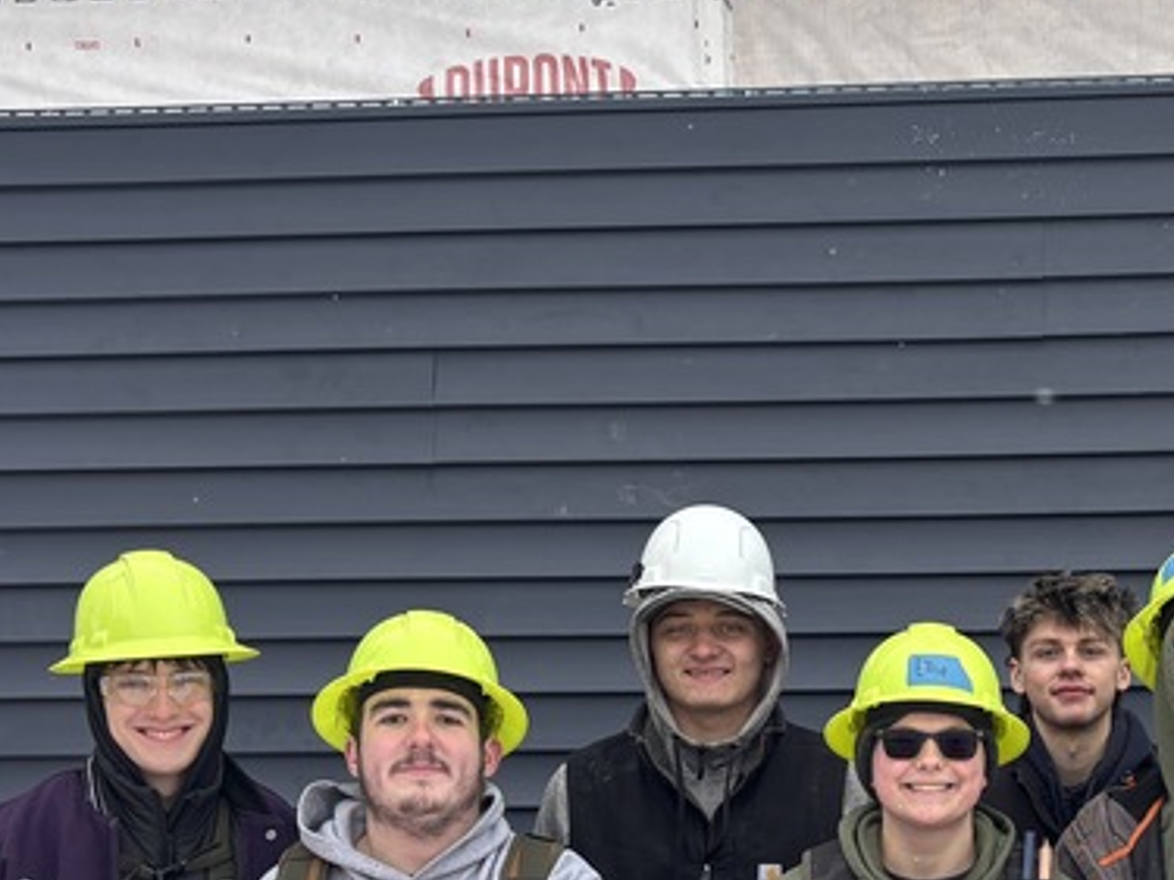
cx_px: 1017
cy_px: 808
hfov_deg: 26.6
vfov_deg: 20.3
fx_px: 2407
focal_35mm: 71
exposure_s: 1/481
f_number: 1.6
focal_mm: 5.96
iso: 50
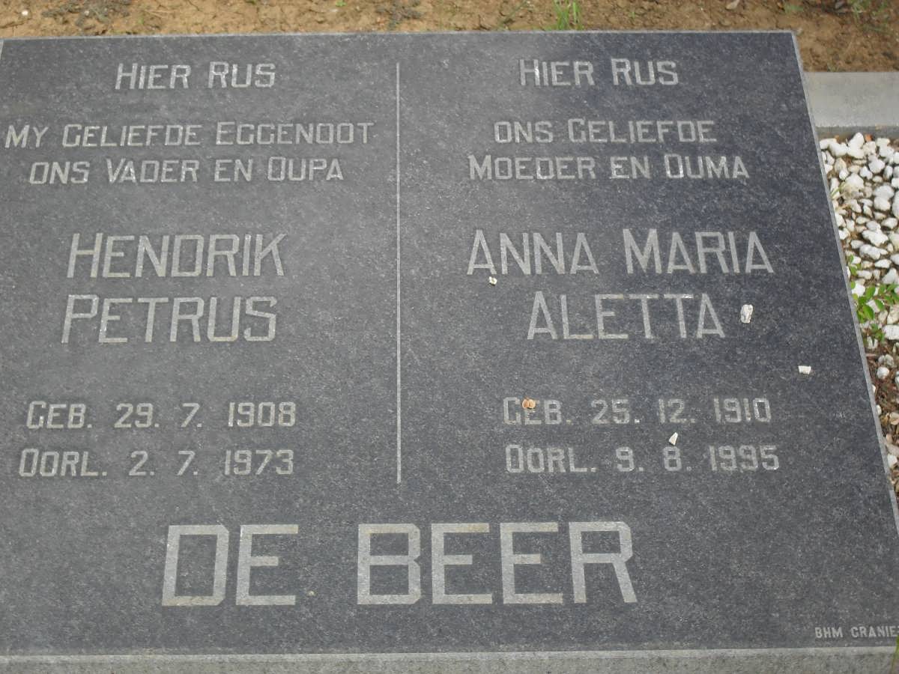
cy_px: 337
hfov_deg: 29.4
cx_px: 450
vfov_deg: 22.3
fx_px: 1714
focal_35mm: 66
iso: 100
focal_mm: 11.7
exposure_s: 1/250
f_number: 4.6
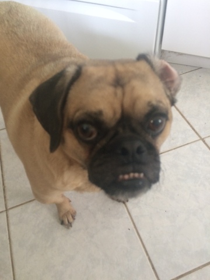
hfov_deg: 48.2
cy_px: 140
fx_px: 235
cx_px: 105
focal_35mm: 29
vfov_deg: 61.7
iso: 160
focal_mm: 4.15
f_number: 2.2
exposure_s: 1/30
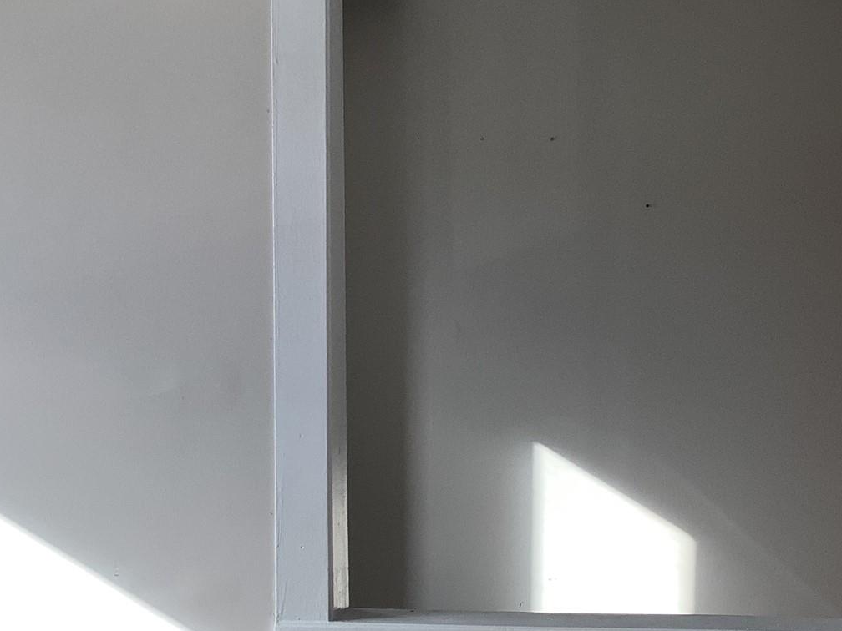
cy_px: 413
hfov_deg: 30.6
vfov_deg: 23.2
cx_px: 527
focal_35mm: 63
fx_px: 1532
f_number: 2.4
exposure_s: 1/123
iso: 25
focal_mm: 3.3
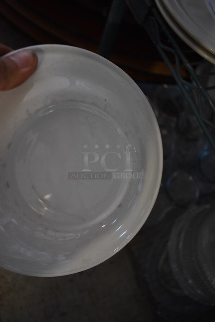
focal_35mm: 27
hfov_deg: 48.0
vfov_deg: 67.3
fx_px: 241
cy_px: 161
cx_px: 108
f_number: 3.5
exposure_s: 1/125
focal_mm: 18
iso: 1100
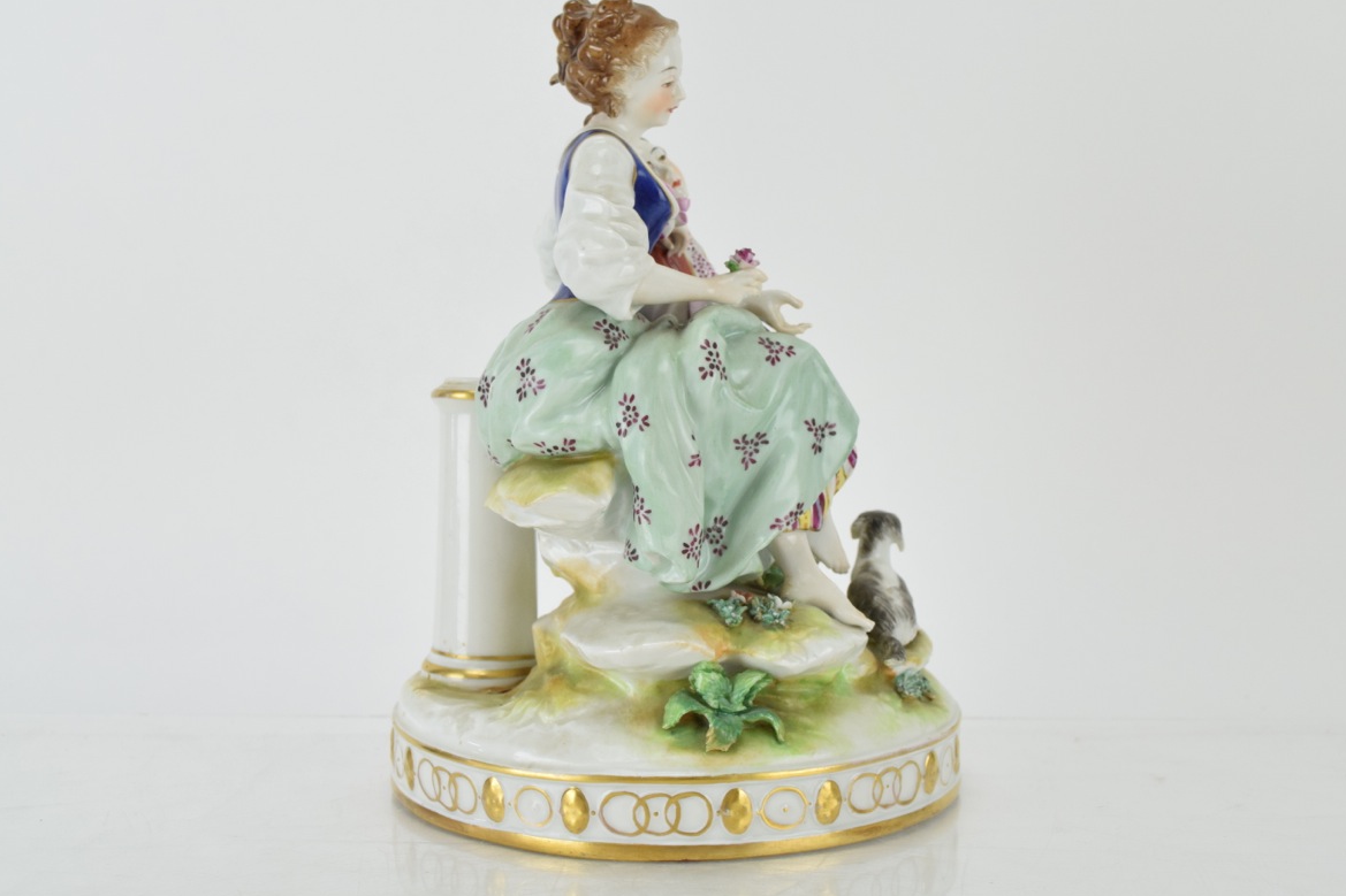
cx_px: 689
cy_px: 453
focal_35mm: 46
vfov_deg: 29.2
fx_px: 1720
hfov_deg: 42.7
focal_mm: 28
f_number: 7.1
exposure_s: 1/125
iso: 800
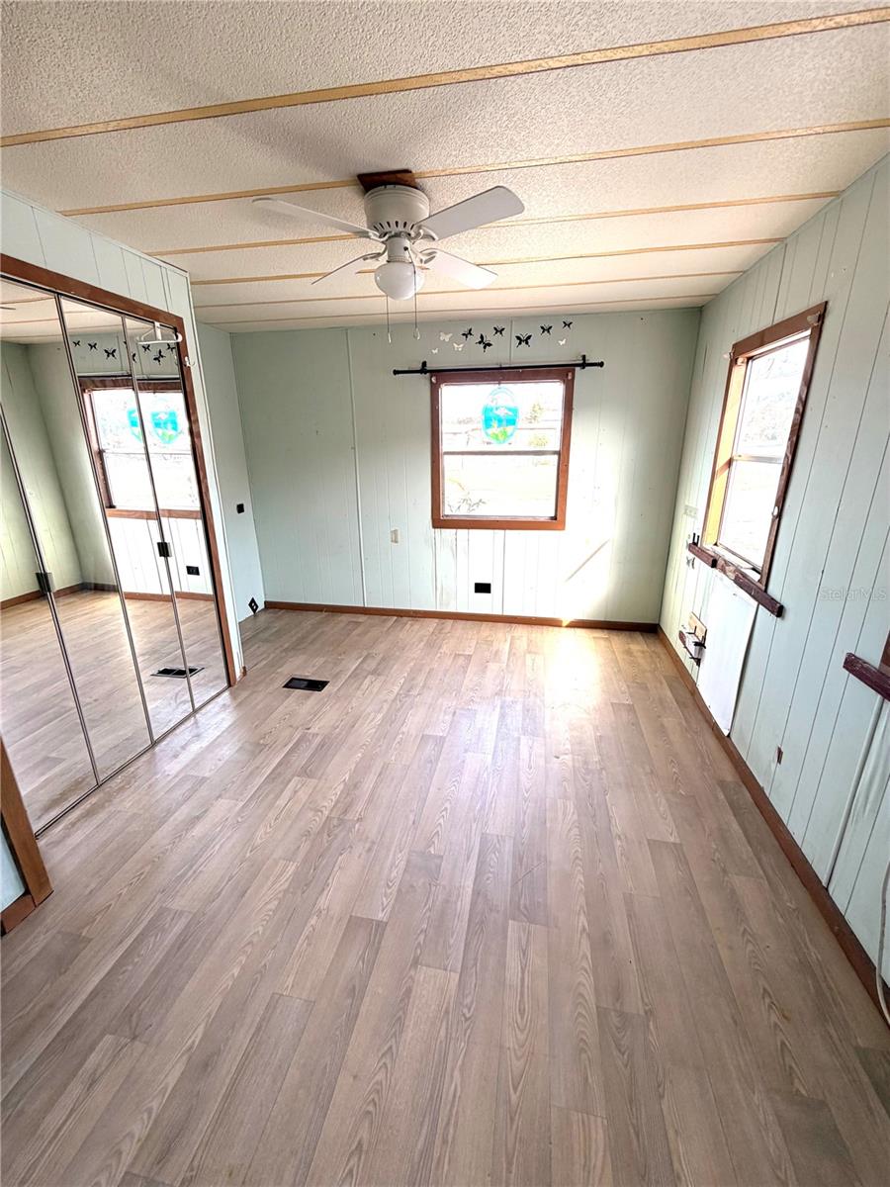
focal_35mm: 14
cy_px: 594
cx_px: 445
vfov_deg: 102.1
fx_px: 480
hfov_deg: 85.7
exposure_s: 1/121
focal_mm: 2.22
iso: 100
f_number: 2.2
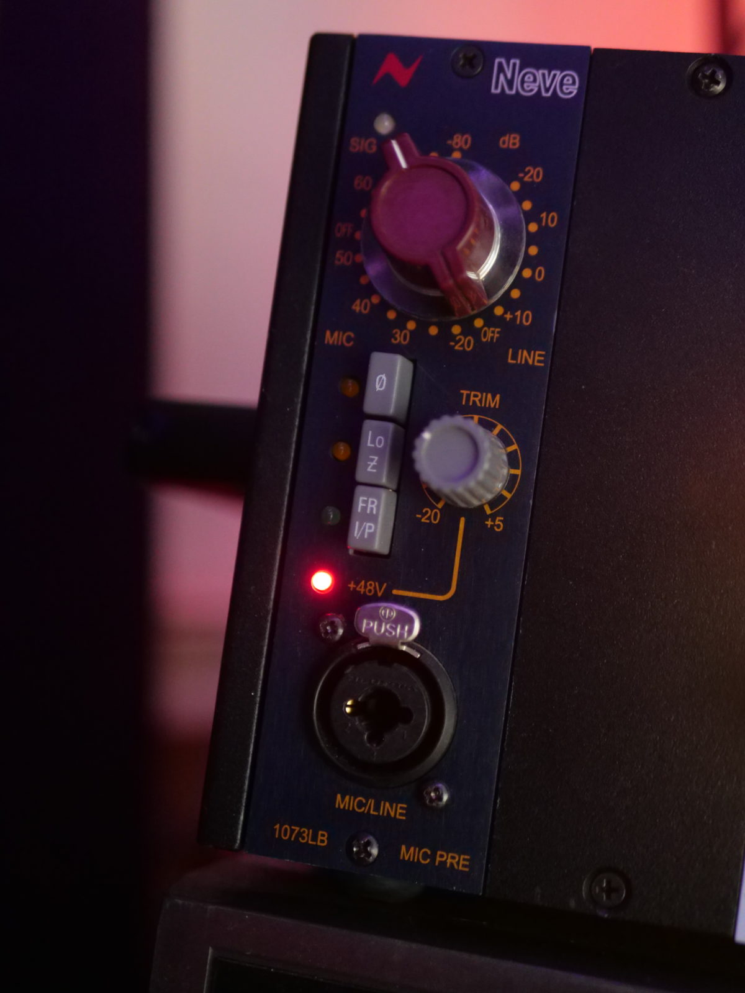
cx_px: 372
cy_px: 496
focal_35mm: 50
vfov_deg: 38.2
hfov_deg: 29.1
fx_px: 1435
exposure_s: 1/25
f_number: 1.7
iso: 3200
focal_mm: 25
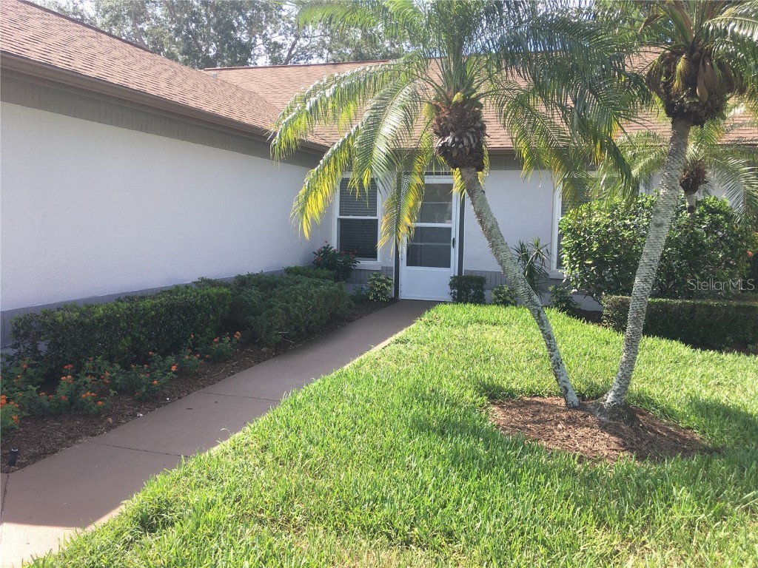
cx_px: 379
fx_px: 635
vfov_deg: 48.2
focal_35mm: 29
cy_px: 284
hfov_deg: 61.7
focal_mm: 4.15
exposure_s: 1/541
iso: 25
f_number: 2.2
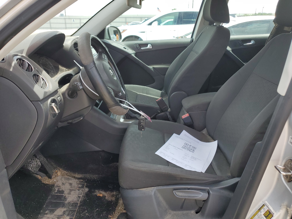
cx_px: 146
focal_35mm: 26
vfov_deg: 53.1
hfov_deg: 67.3
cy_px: 110
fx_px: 219
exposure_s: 1/769
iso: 50
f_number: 1.5
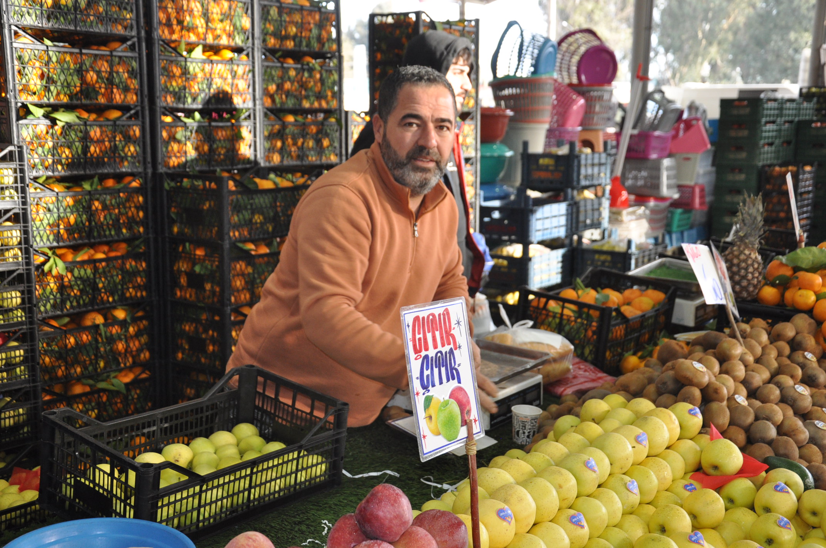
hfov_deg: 41.2
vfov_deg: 28.0
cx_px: 413
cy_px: 274
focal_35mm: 48
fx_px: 1100
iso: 720
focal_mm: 32
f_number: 4.2
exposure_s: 1/125
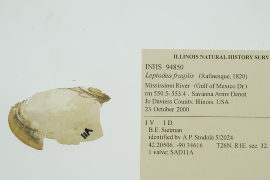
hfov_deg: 25.1
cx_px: 141
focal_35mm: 81
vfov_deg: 16.8
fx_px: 608
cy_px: 113
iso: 100
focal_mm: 60
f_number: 32
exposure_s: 1/13
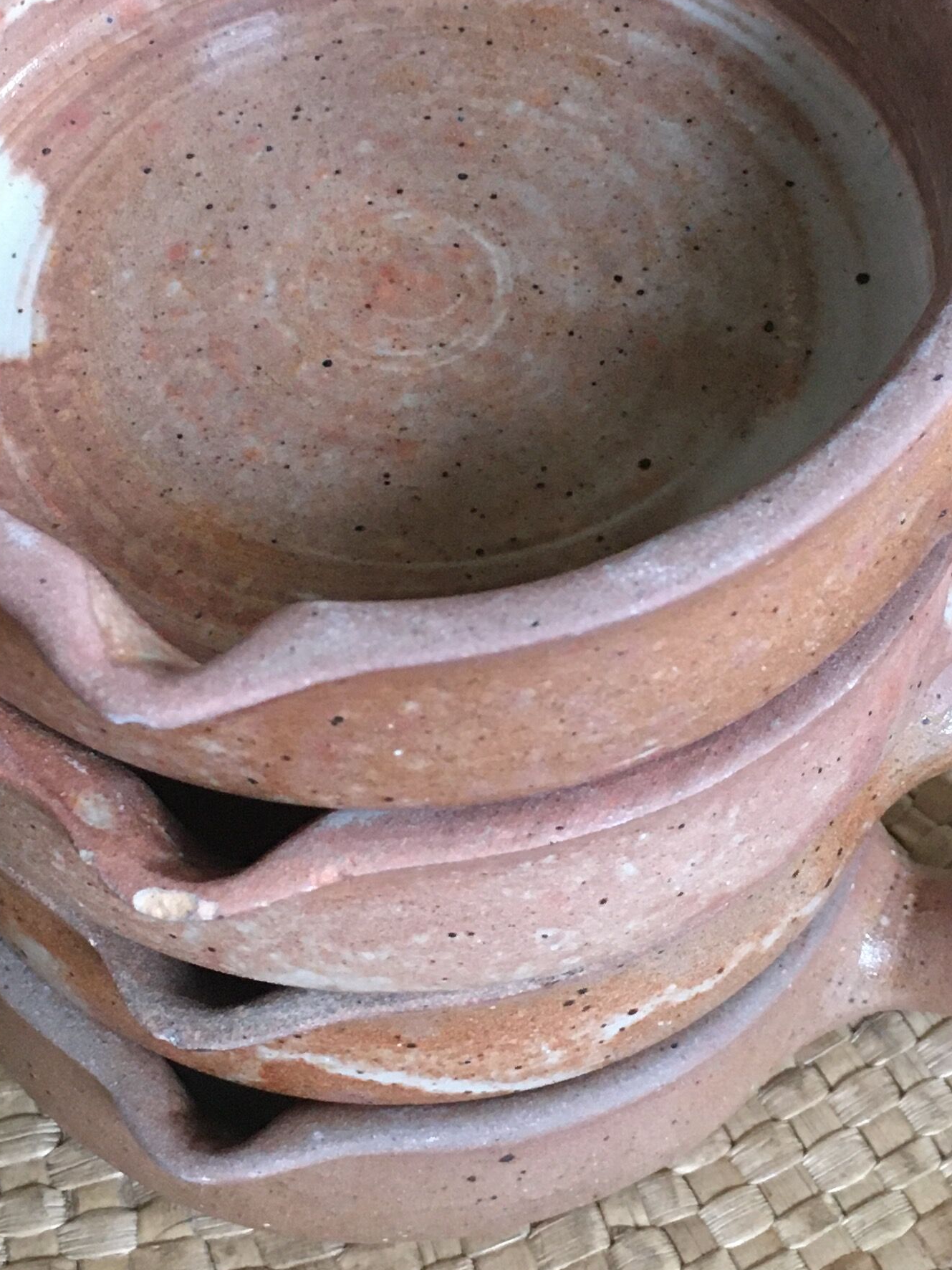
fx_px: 2420
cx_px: 569
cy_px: 634
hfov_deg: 22.2
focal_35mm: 66
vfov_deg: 29.4
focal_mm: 4.15
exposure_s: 1/33
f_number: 2.2
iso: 200
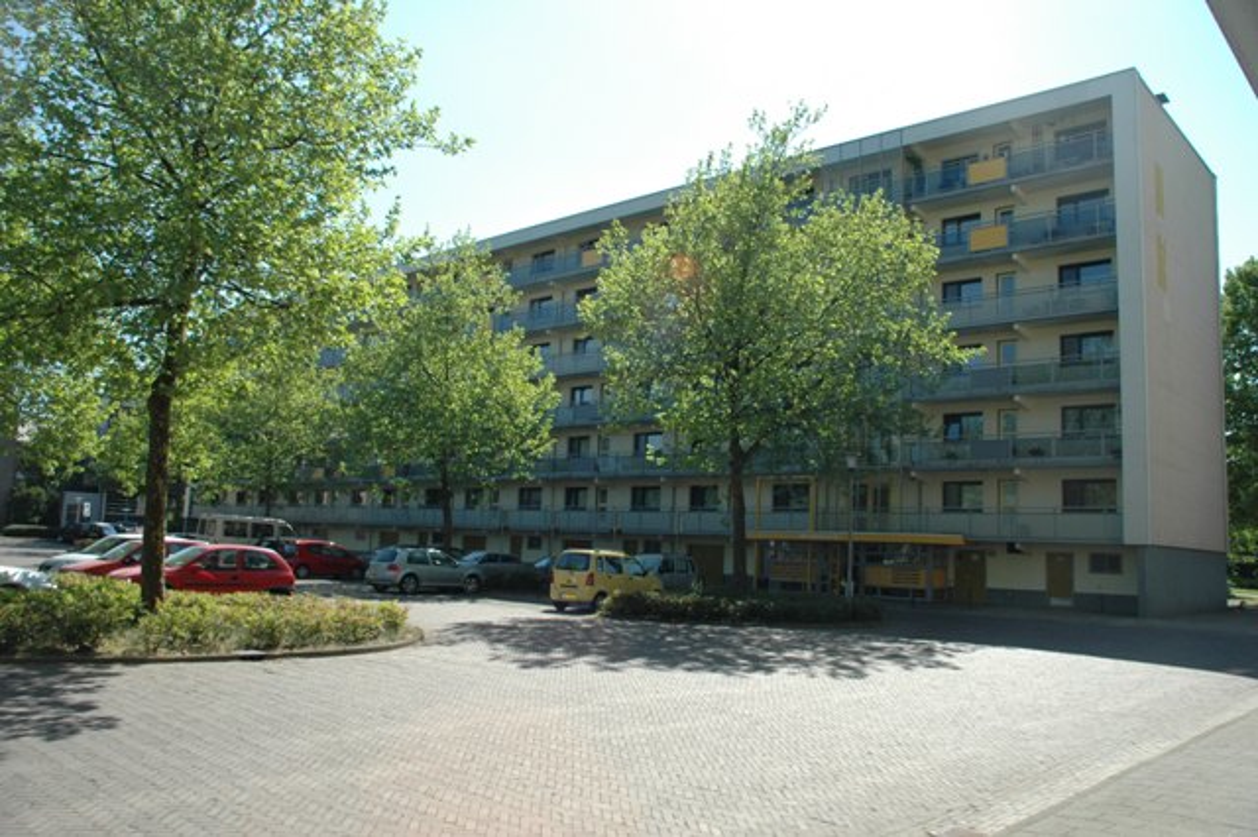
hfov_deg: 67.4
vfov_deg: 47.9
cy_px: 418
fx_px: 943
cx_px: 629
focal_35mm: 27
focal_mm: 18
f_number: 10
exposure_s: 1/500
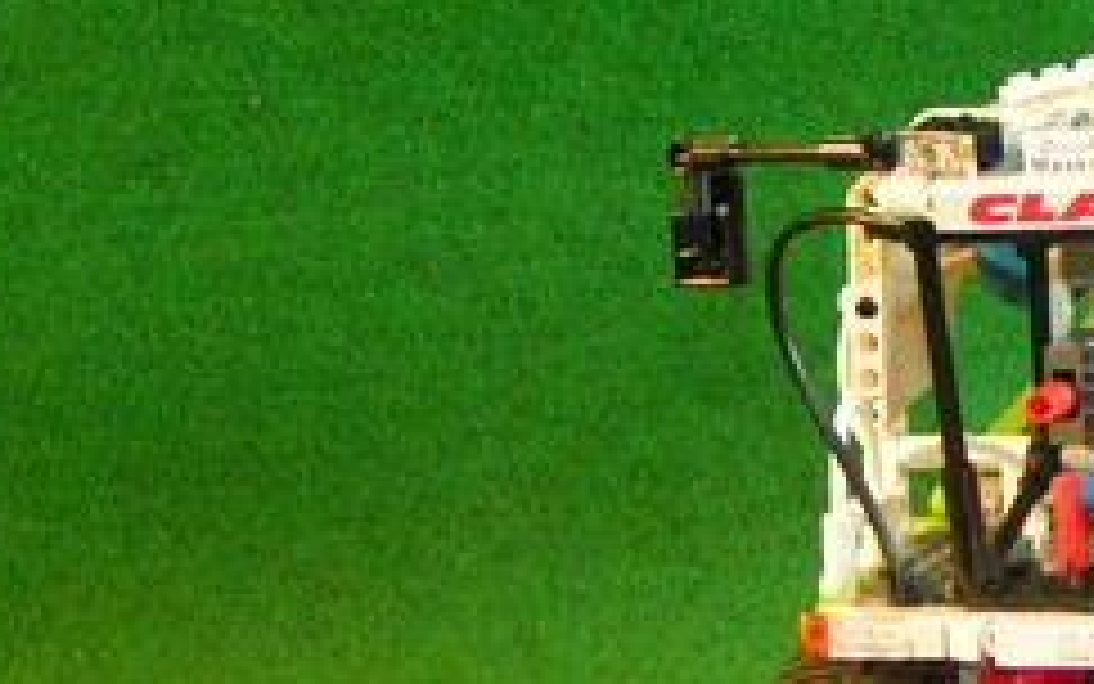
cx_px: 1162
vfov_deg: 12.3
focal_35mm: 106
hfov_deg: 19.0
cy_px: 477
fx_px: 3161
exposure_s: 1/30
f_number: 2.8
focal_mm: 5.8
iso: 200
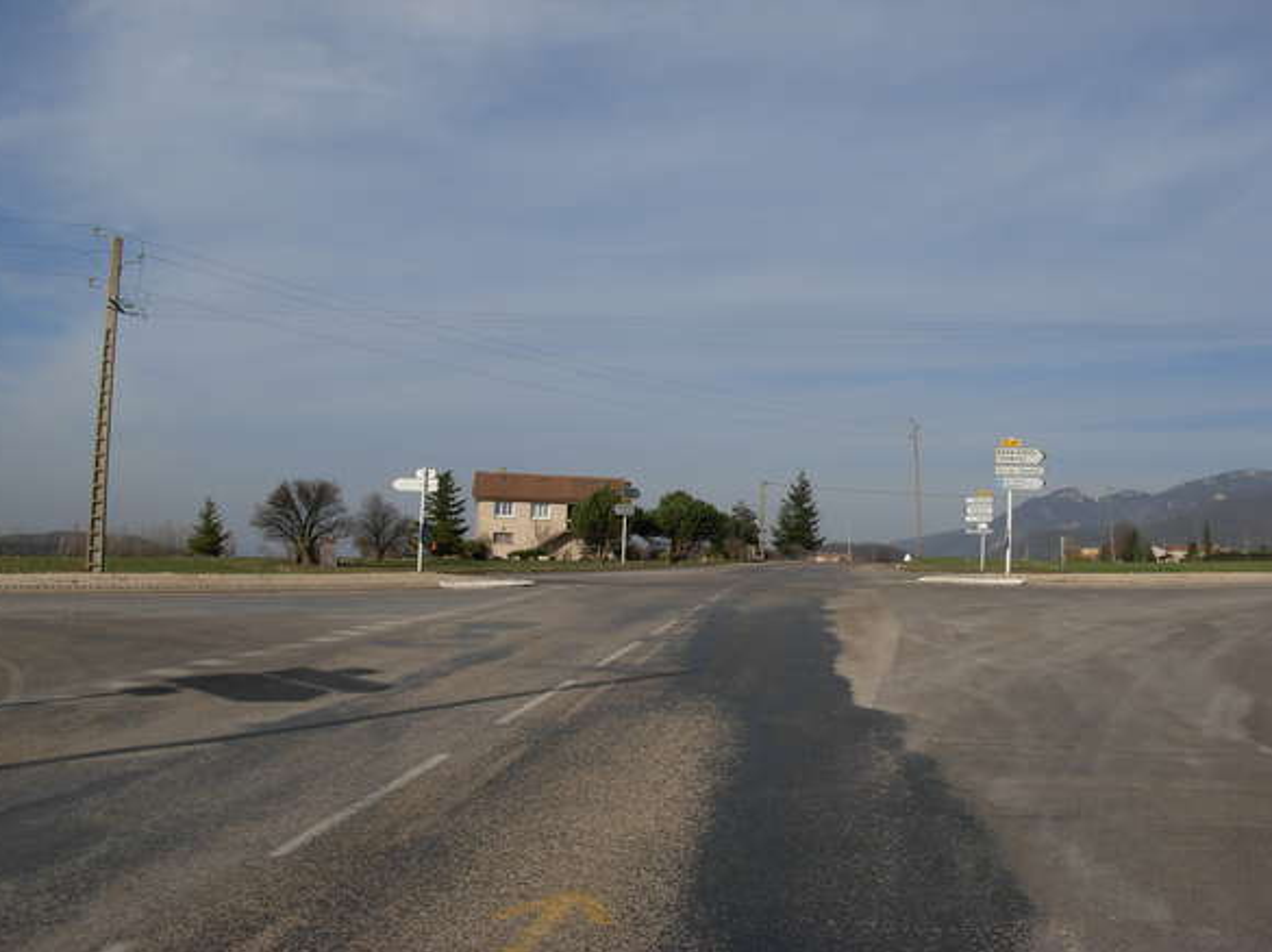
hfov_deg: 47.9
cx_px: 637
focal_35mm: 39
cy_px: 469
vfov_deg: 36.8
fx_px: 1432
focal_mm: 6.3
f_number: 4.9
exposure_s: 1/1054
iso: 79
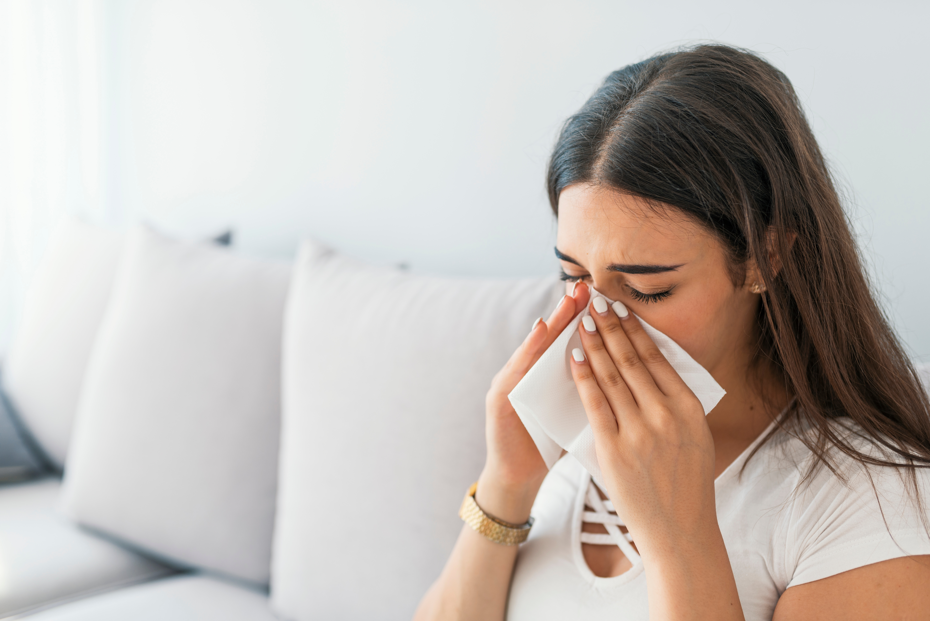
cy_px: 310
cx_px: 465
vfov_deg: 37.9
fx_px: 904
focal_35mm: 35
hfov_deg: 54.4
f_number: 2.2
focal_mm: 35
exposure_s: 1/160
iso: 100
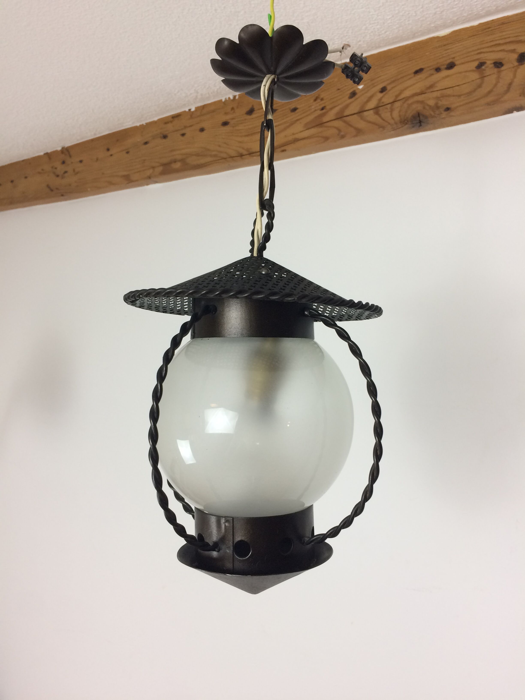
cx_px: 262
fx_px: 586
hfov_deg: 48.2
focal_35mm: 29
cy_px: 350
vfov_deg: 61.7
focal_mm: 4.15
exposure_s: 1/33
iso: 32
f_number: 2.2
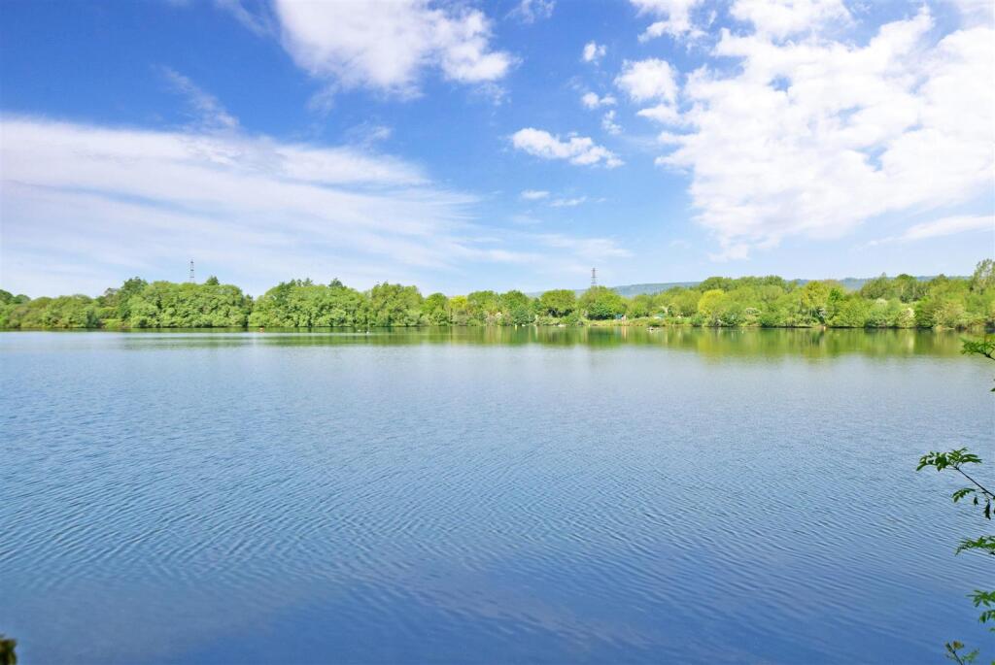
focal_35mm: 30
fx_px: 830
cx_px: 498
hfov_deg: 61.9
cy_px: 332
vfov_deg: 43.7
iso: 400
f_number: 7.1
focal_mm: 20
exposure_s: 1/640
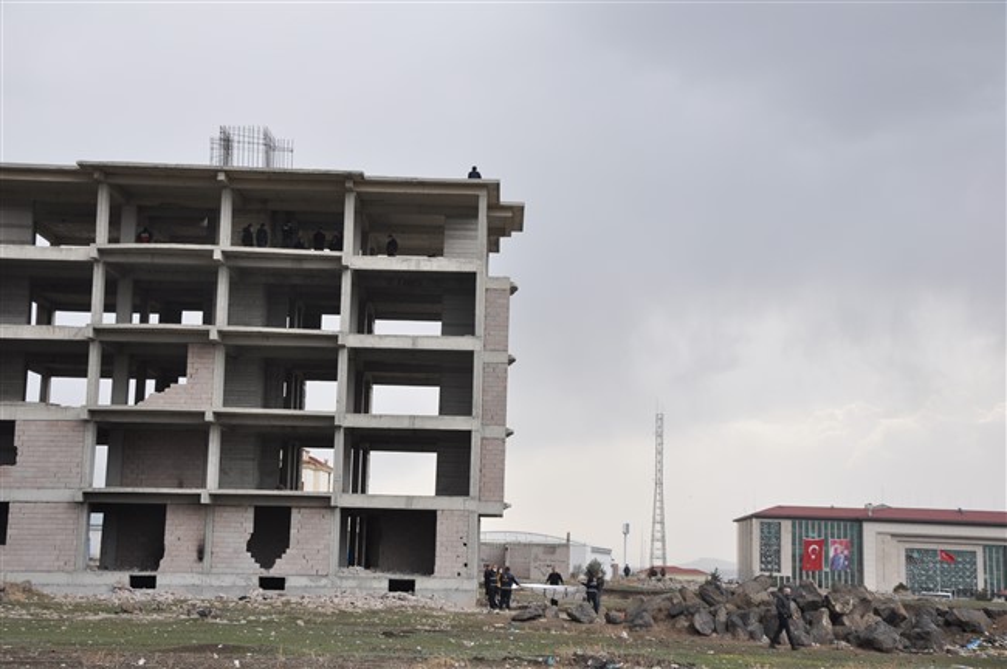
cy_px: 334
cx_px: 504
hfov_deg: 33.4
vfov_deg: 22.6
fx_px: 1677
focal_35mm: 60
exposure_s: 1/160
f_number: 6.3
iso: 200
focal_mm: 40
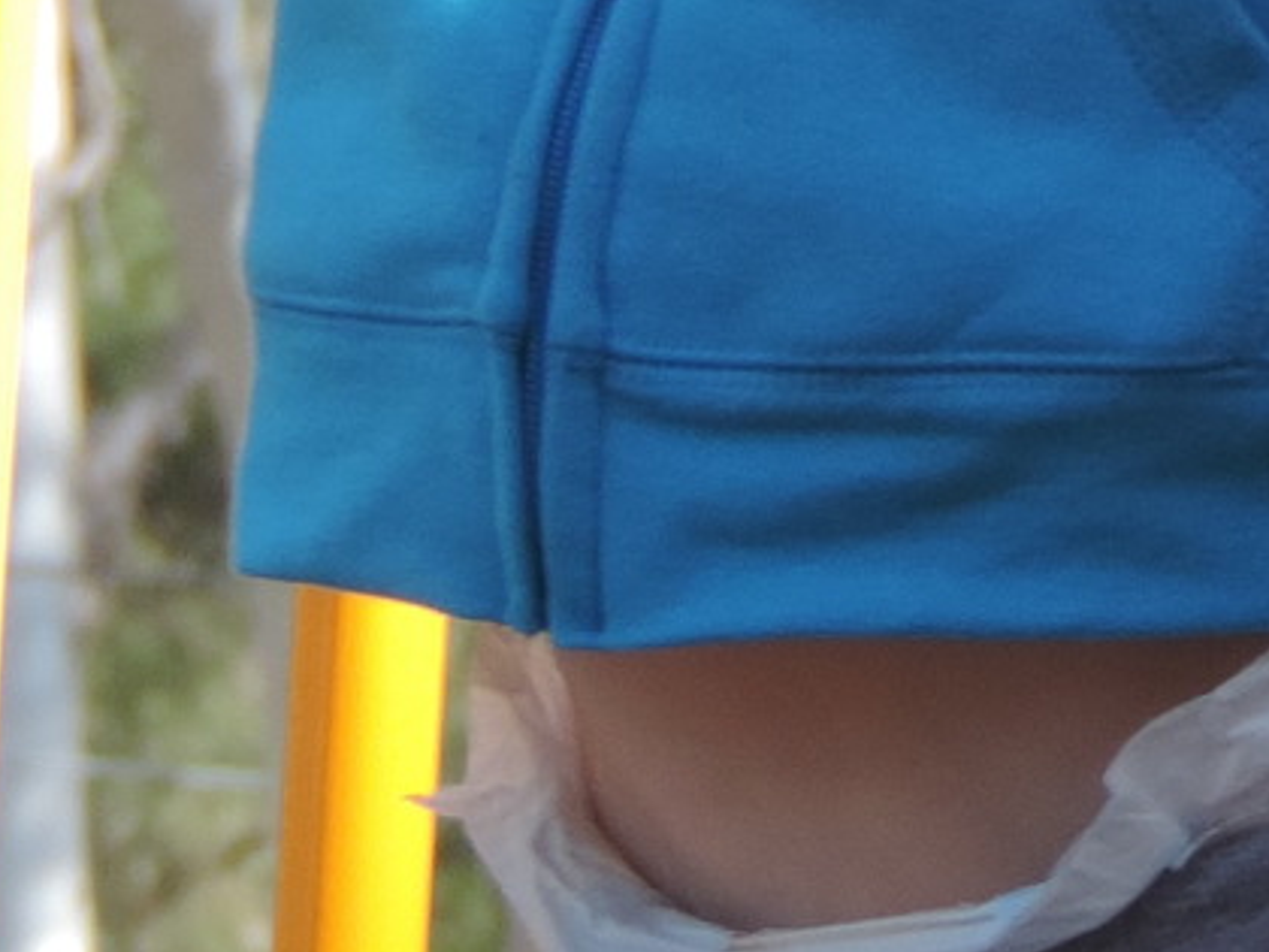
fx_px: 31674
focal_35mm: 864
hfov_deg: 2.3
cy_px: -1283
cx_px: 1668
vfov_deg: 1.7
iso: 80
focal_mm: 25.8
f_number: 4.4
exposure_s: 1/160
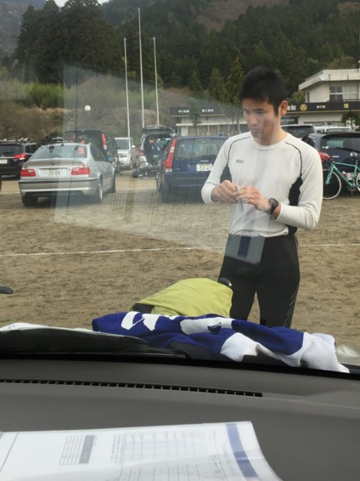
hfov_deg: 35.1
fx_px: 569
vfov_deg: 44.9
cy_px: 150
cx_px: 177
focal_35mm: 41
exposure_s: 1/638
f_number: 2.2
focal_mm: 4.15
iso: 32
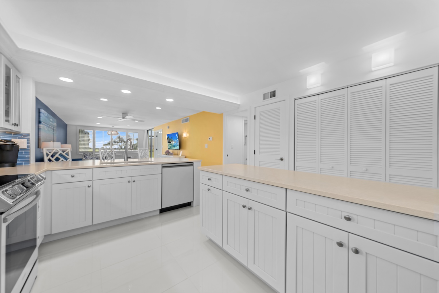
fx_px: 159
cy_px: 146
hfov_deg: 108.3
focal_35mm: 13
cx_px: 220
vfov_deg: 85.5
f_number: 10
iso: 160
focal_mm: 13
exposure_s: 1
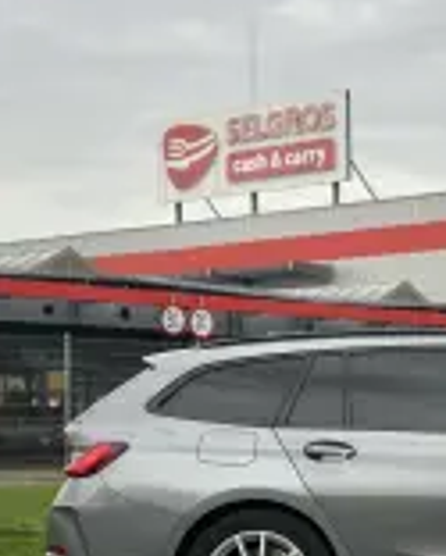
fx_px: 1780
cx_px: 567
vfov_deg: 17.6
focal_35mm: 108
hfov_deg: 13.8
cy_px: 428
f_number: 1.78
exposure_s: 1/124
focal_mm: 6.86
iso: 64
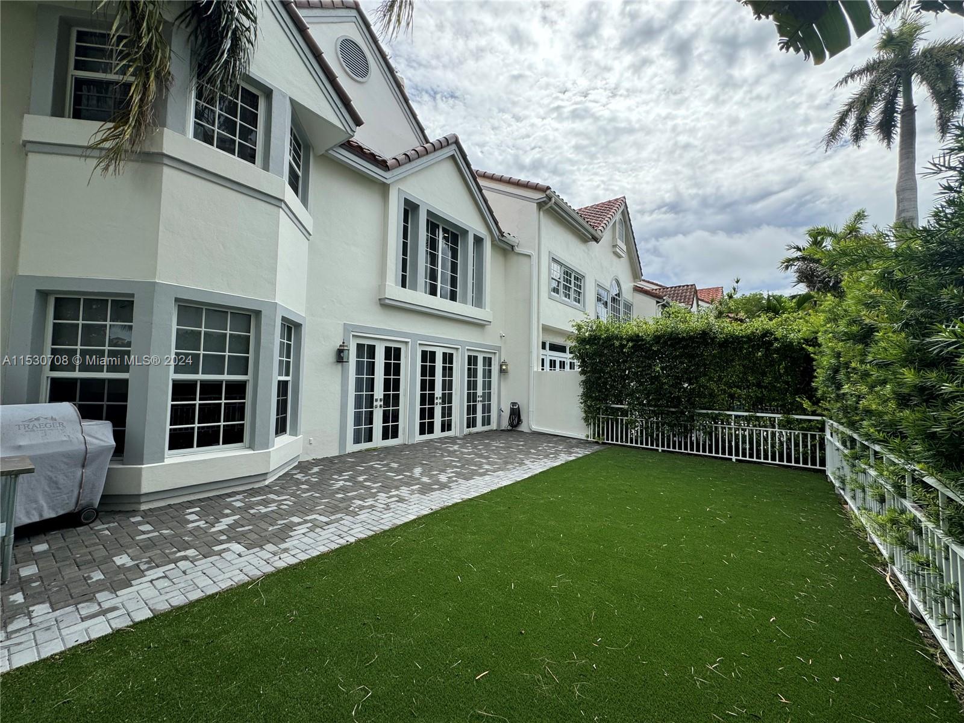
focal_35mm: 14
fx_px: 390
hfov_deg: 102.1
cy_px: 362
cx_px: 482
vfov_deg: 85.7
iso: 40
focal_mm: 2.22
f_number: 2.2
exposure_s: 1/868
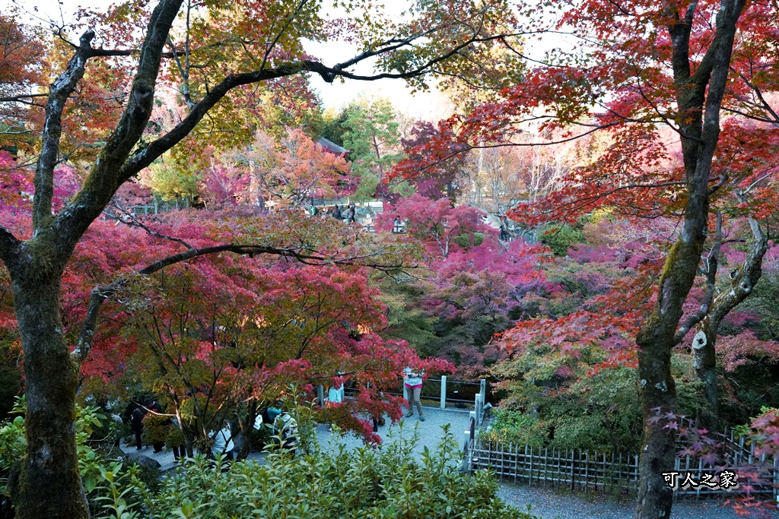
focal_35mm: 24
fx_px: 519
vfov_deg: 53.1
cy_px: 260
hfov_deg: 73.7
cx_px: 390
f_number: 5.6
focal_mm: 24
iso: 2500
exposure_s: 1/500
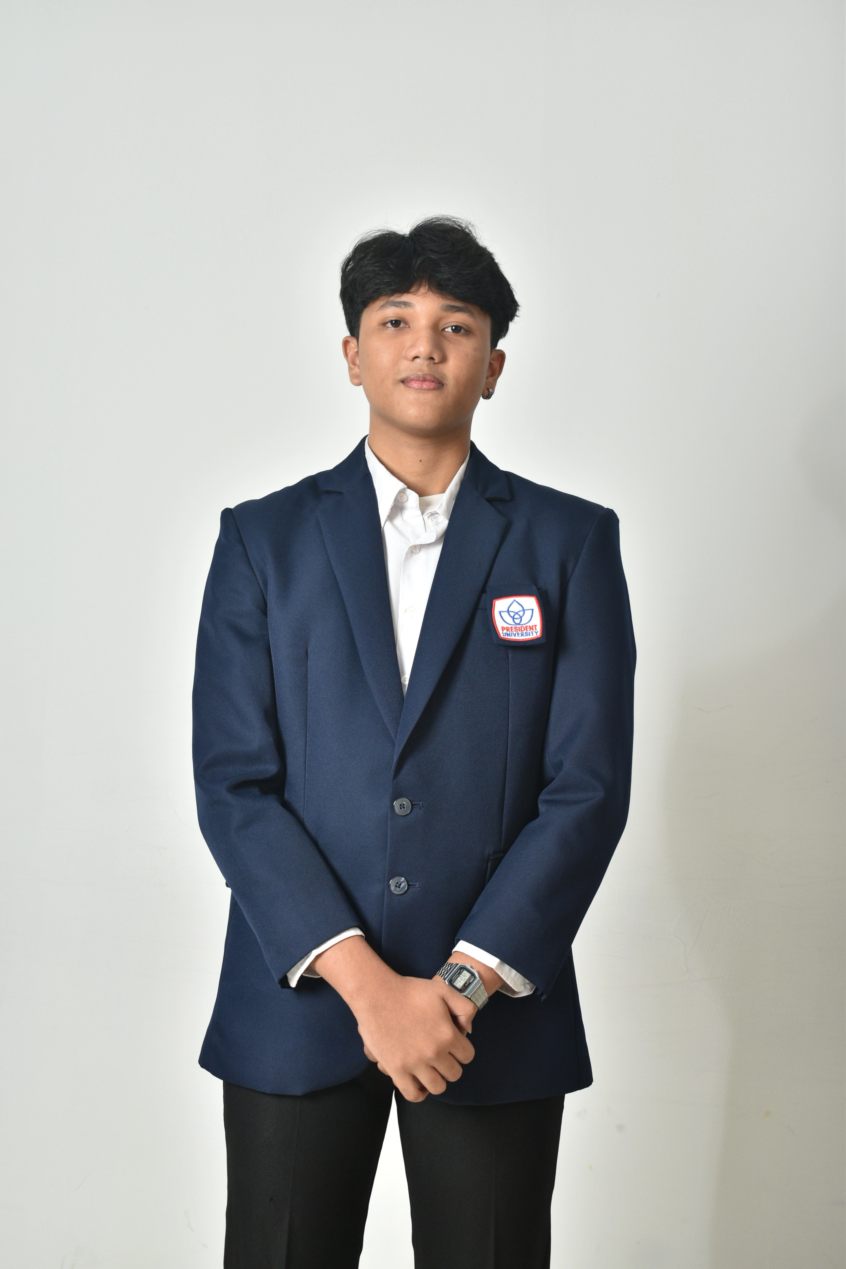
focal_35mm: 57
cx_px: 423
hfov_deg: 23.8
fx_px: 2008
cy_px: 634
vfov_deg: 35.0
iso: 400
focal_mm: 38
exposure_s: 1/160
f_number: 5
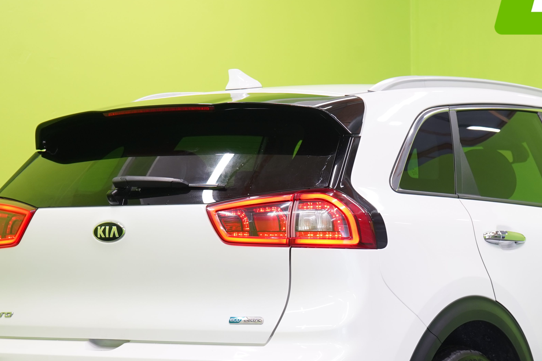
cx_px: 365
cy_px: 256
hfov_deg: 18.2
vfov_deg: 12.2
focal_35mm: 112
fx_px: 1686
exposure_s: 1/30
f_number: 5
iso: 400
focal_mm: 59
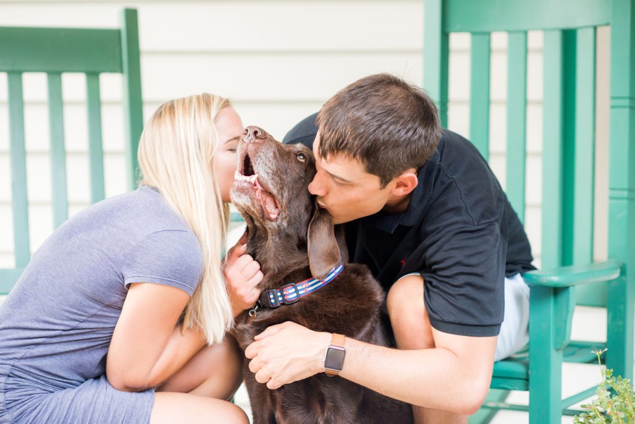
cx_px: 318
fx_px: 1500
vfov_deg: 16.1
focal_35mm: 85
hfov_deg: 23.9
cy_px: 212
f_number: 2.2
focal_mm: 85
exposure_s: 1/125
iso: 500
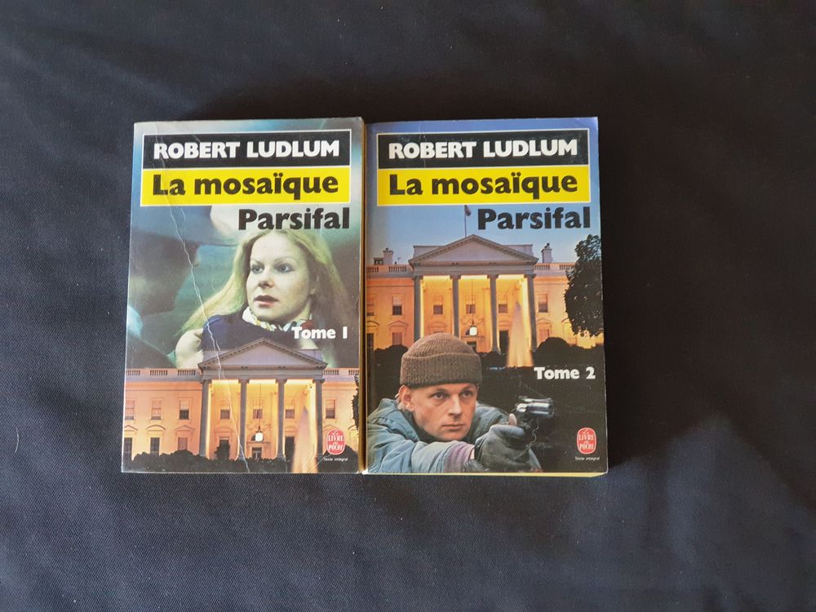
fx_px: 1226
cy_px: 306
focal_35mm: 52
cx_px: 408
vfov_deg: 28.0
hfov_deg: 36.8
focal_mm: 6
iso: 250
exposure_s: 1/15
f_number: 2.4
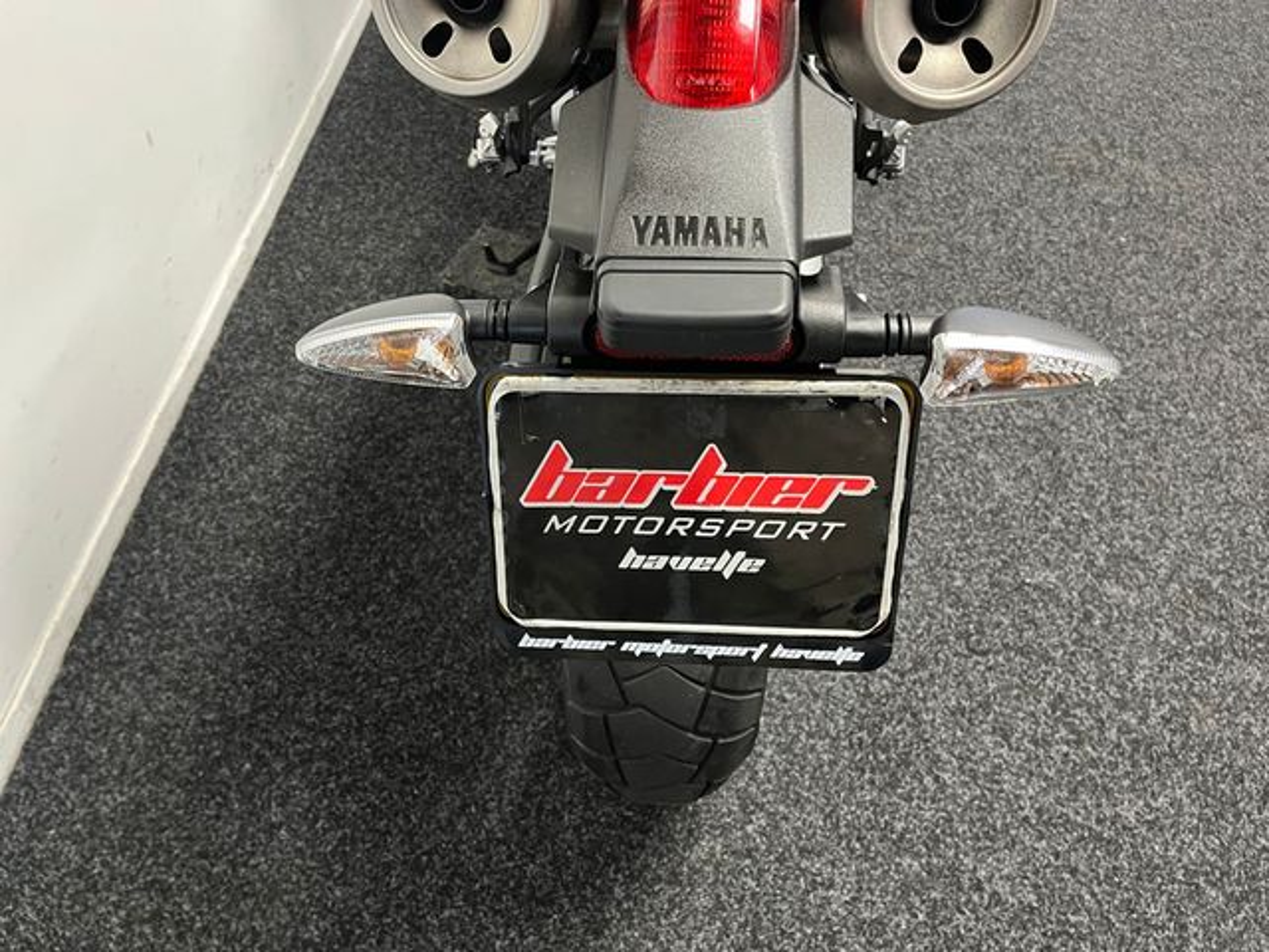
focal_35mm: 26
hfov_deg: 67.3
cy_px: 476
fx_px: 953
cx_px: 634
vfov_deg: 53.1
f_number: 1.6
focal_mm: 5.1
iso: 400
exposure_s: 1/33
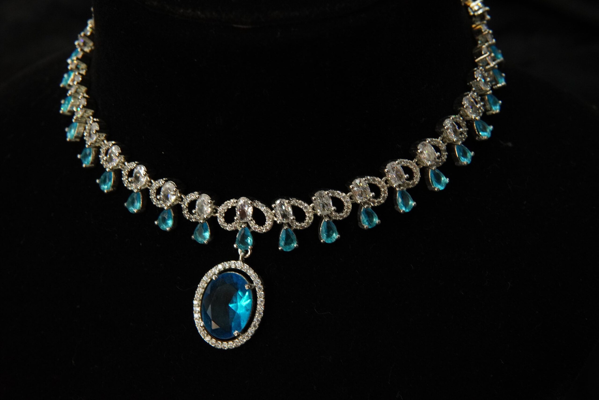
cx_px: 300
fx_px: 749
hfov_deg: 43.6
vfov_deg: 29.9
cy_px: 200
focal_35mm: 45
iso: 2000
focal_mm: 30
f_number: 8
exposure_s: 1/80
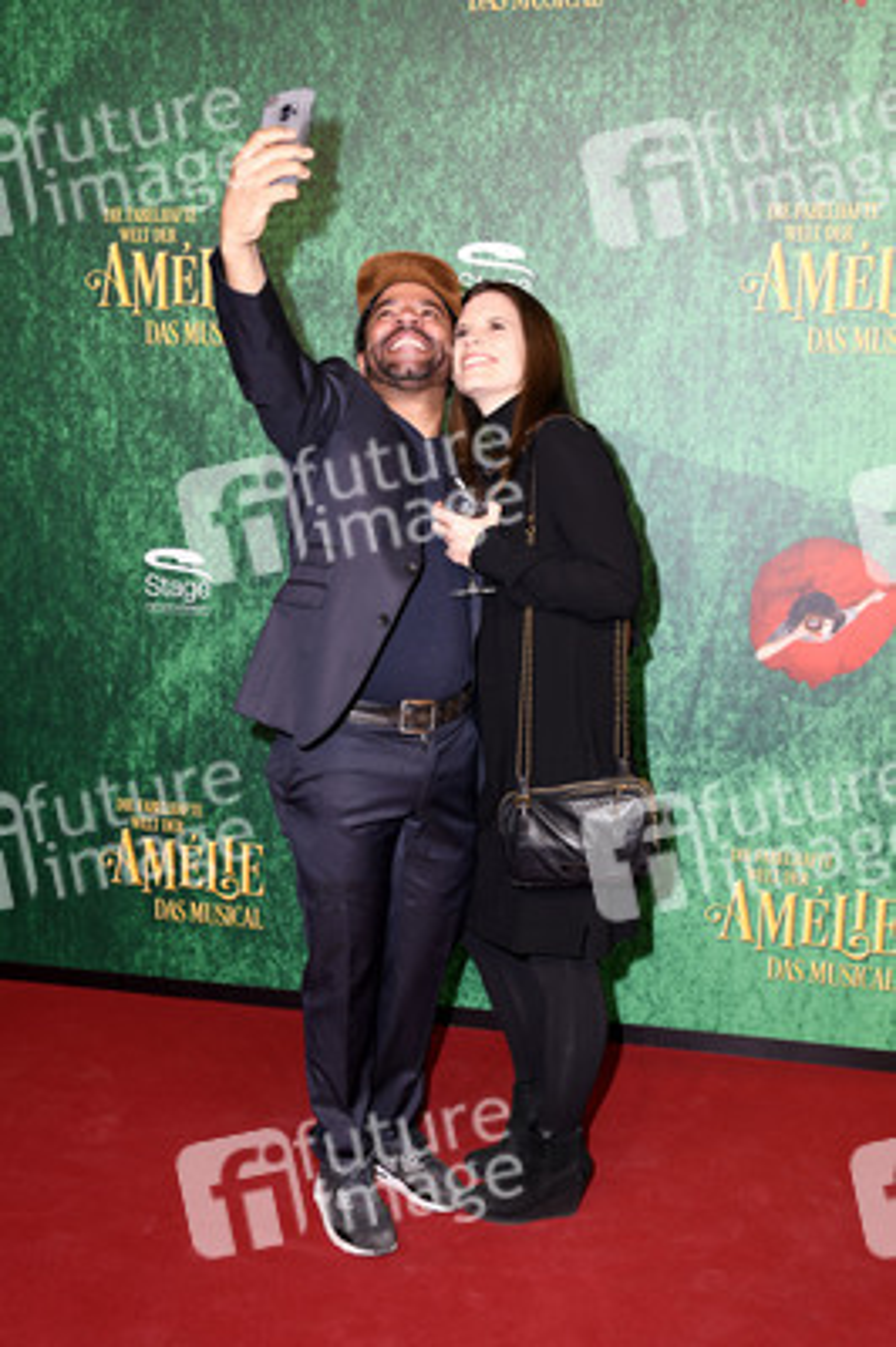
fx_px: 1346
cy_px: 674
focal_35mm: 36
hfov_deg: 36.8
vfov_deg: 53.2
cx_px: 448
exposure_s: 1/160
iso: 250
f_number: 6.3
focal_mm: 36
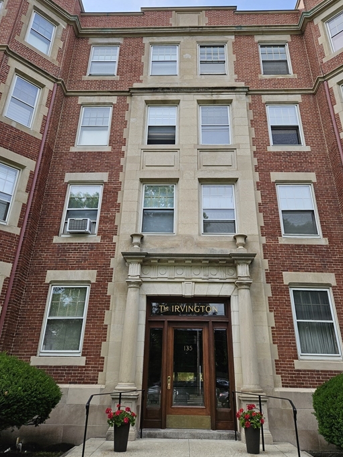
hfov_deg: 53.1
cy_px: 211
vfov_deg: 67.2
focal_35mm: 26
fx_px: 343
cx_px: 177
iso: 40
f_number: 1.8
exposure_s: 1/1117
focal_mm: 5.4
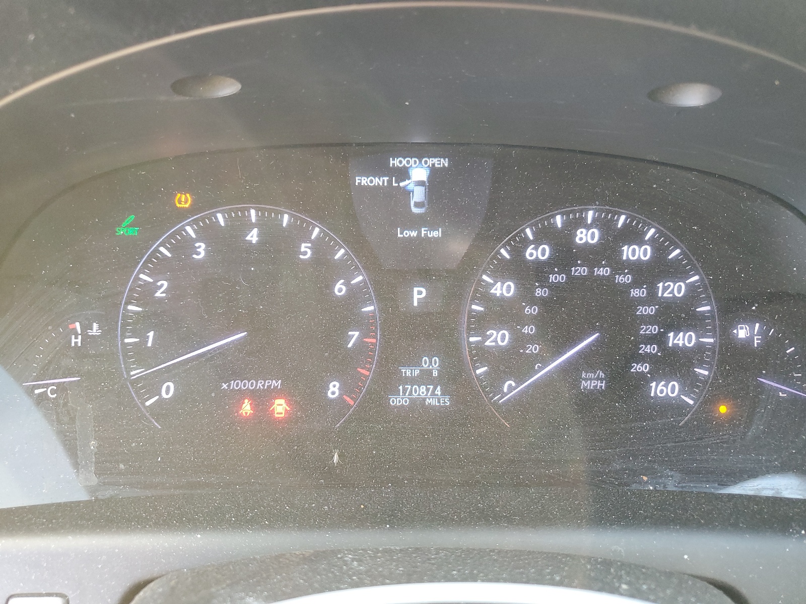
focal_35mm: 26
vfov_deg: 53.1
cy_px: 302
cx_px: 403
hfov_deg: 67.3
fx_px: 605
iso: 127
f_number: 1.5
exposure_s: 1/60.2
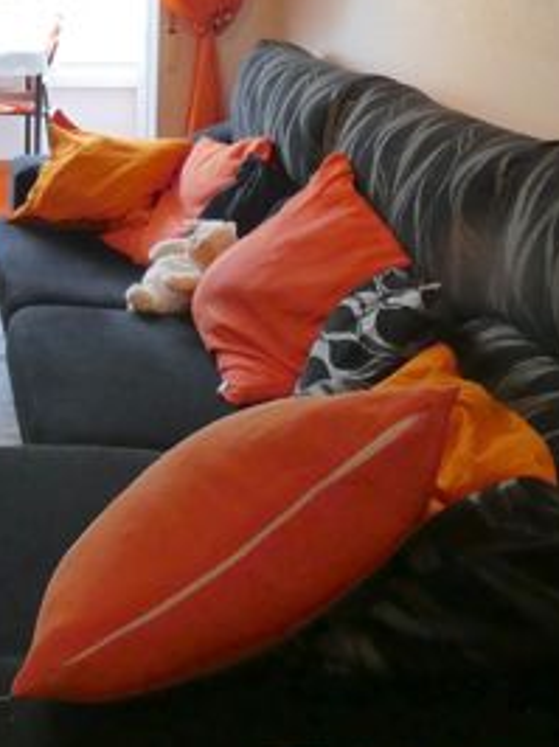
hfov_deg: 25.8
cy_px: 39
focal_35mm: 53
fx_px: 1143
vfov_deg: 33.7
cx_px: -29
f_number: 2.8
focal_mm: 3.6
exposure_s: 1/60
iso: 320
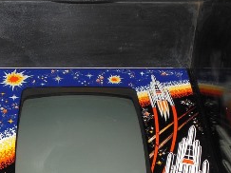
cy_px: 130
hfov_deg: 27.7
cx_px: 82
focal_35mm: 70
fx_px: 467
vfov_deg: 20.8
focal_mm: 6.8
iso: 250
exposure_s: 1/30
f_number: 3.6
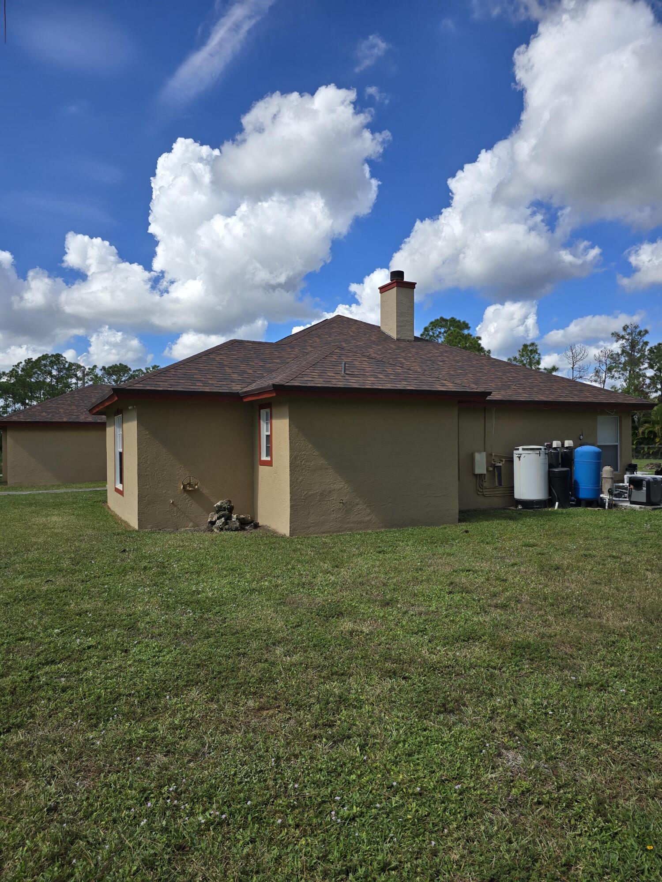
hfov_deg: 58.9
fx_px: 586
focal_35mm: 23
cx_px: 331
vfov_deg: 73.9
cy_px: 441
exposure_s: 1/952
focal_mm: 6.3
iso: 12
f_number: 1.7
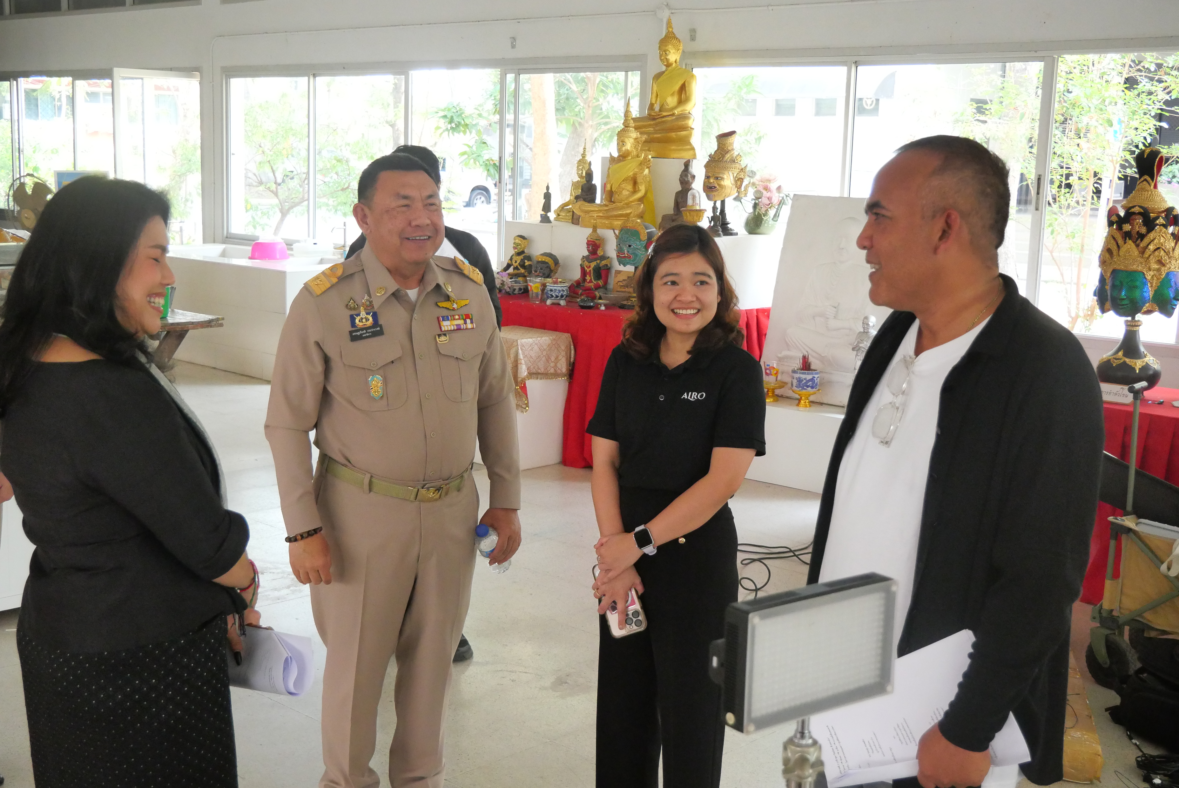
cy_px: 394
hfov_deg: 43.6
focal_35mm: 45
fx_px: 1475
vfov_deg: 29.9
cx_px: 590
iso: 3200
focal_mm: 22
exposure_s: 1/400
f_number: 4.2
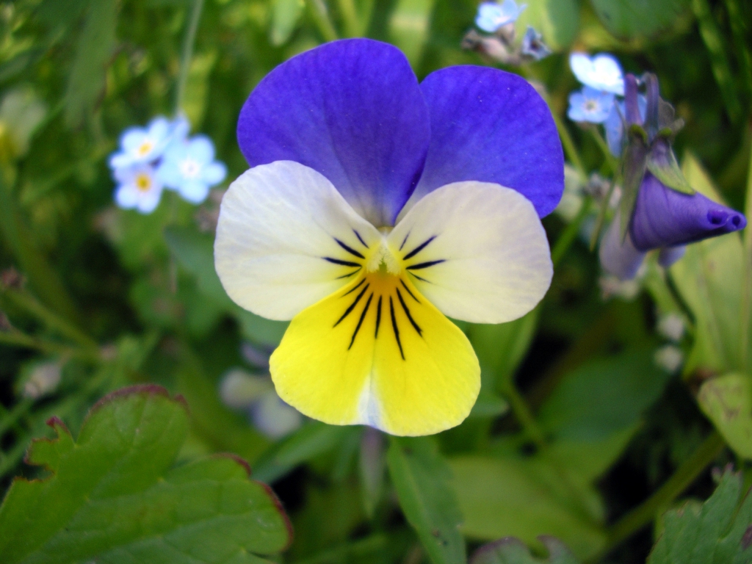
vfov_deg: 37.7
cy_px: 282
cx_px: 376
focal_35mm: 38
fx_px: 826
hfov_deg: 49.0
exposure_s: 1/50
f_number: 2.9
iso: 50
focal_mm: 5.8
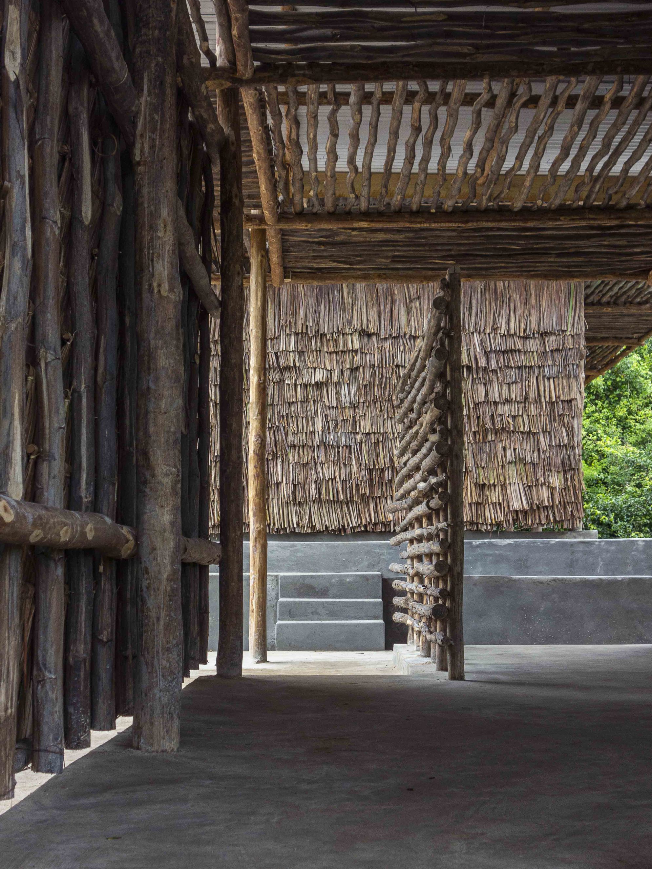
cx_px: 328
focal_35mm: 49
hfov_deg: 29.7
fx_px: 1230
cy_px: 388
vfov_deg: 38.9
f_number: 4
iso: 100
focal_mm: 16.59
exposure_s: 1/200
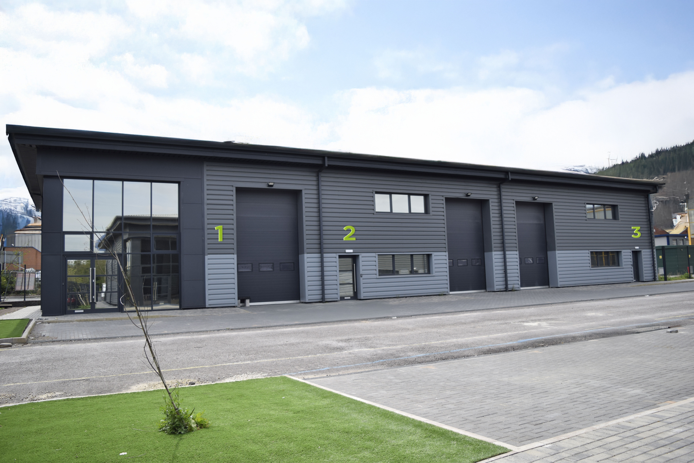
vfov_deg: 47.9
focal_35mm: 27
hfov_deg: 67.4
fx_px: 520
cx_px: 347
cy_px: 232
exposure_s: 1/1600
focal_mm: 18
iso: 250
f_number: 4.5
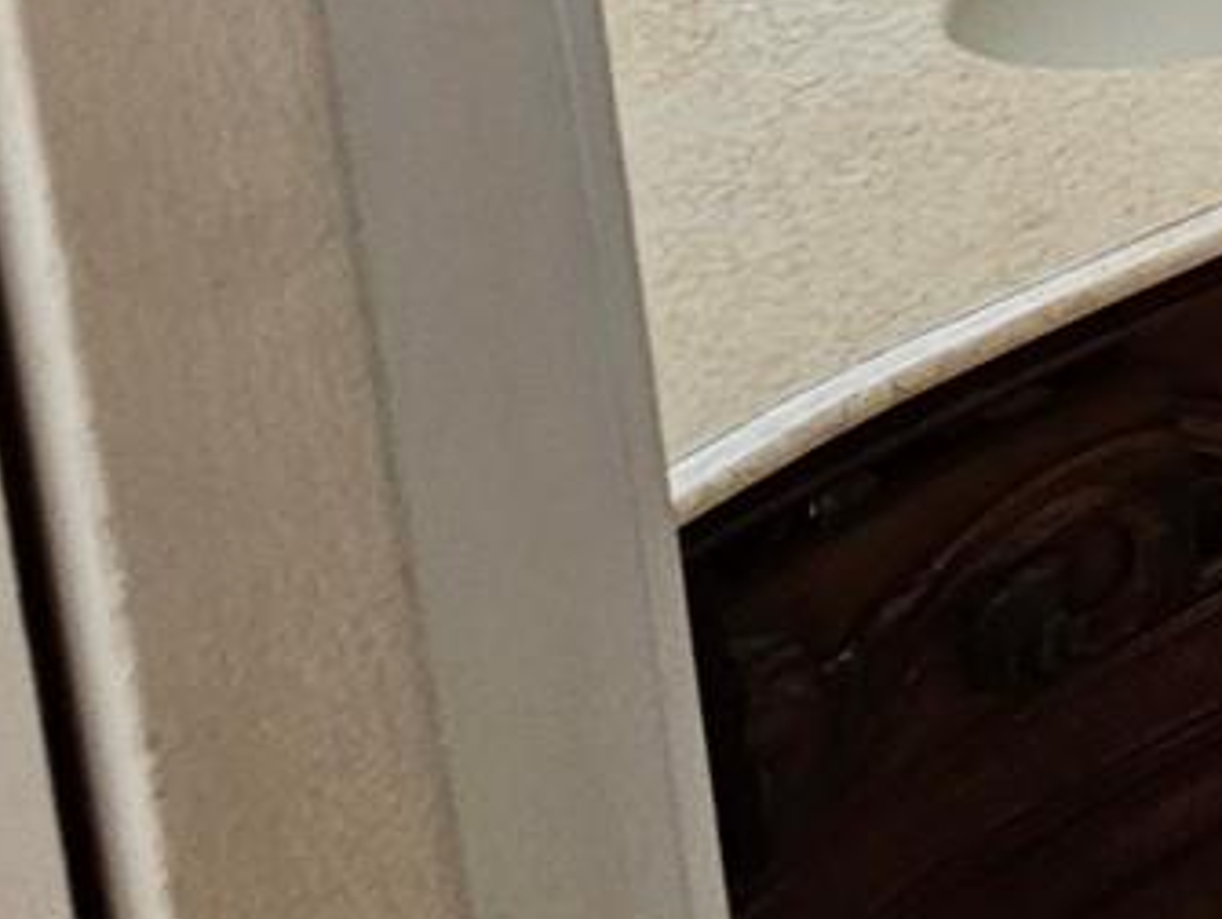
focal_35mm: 62
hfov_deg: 15.8
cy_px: -890
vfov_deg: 17.4
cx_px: 2853
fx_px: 2191
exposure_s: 1/60
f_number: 2.2
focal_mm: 2.2
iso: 200
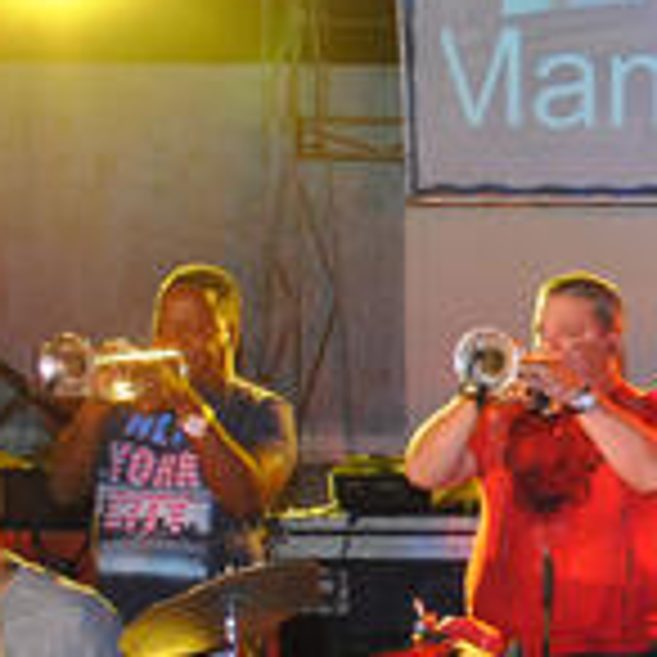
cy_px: 518
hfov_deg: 12.7
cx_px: 1143
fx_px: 2706
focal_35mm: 126
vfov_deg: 13.8
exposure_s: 1/50
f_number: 5.6
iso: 800
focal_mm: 24
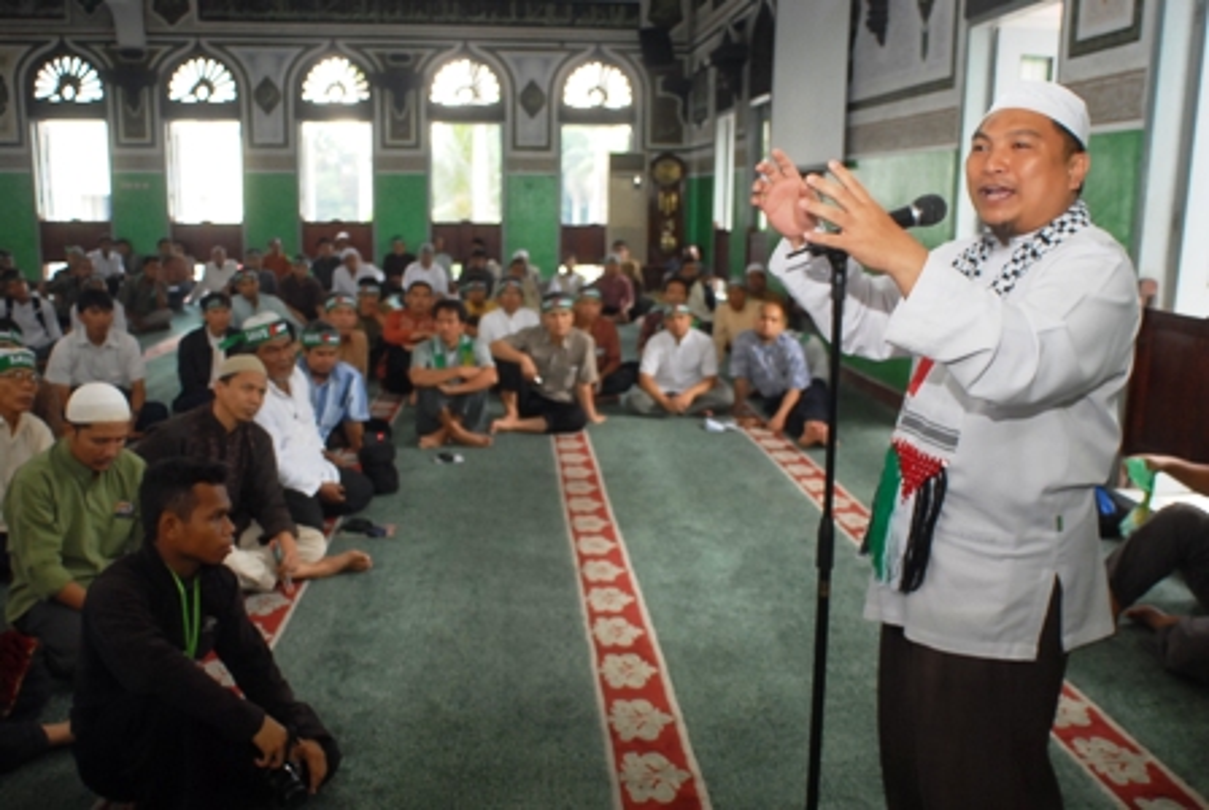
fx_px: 1009
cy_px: 405
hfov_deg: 61.9
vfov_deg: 43.7
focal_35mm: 30
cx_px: 604
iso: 400
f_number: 3.2
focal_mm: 20
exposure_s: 1/80
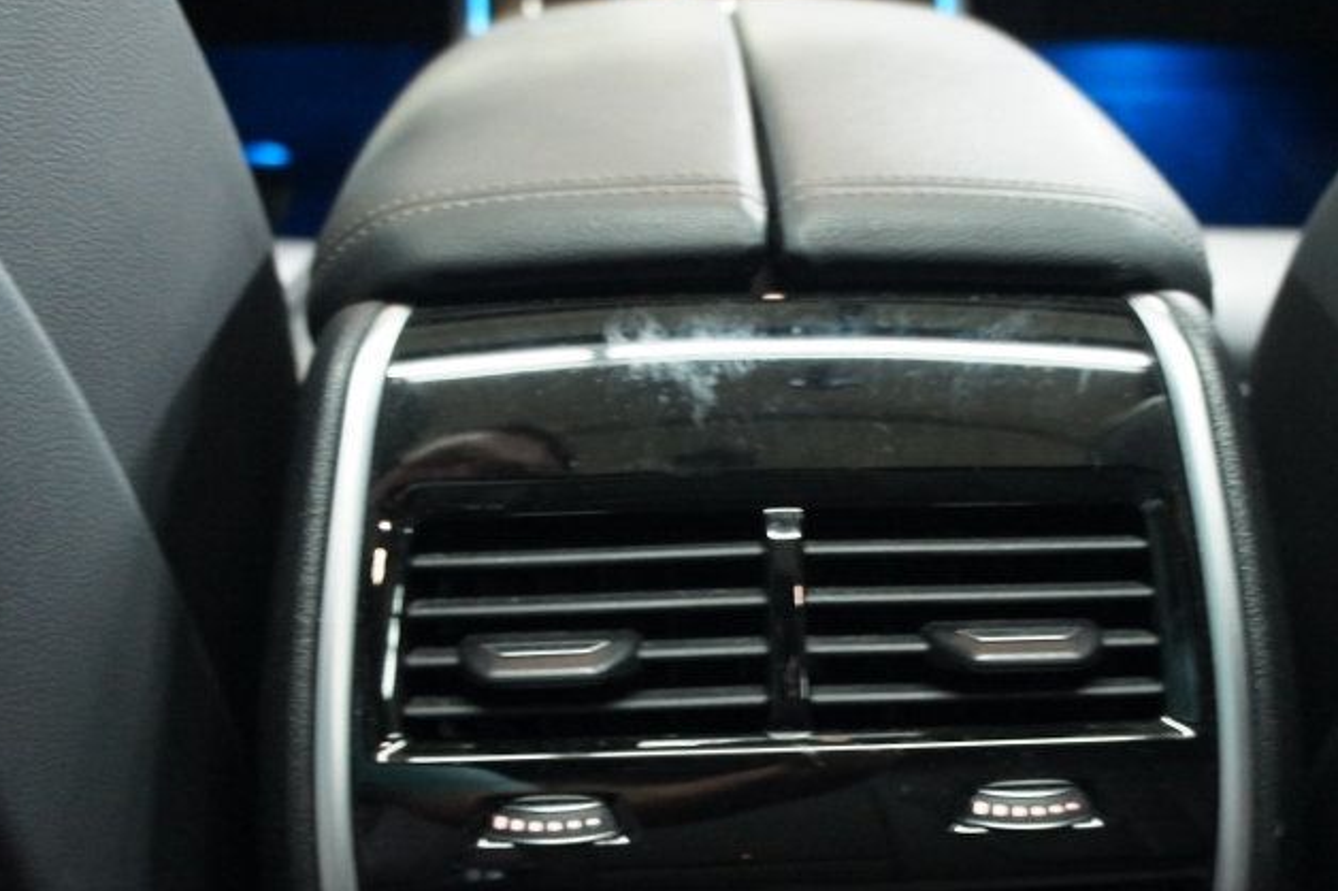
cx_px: 818
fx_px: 1634
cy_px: 630
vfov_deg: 30.1
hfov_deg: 44.2
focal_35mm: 44
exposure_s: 1/8
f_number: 3.5
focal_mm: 18
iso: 1600
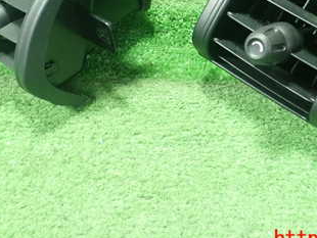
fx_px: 532
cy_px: 22
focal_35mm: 58
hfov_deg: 33.0
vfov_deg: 24.5
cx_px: 198
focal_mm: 5.5
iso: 800
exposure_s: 1/60
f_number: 2.3
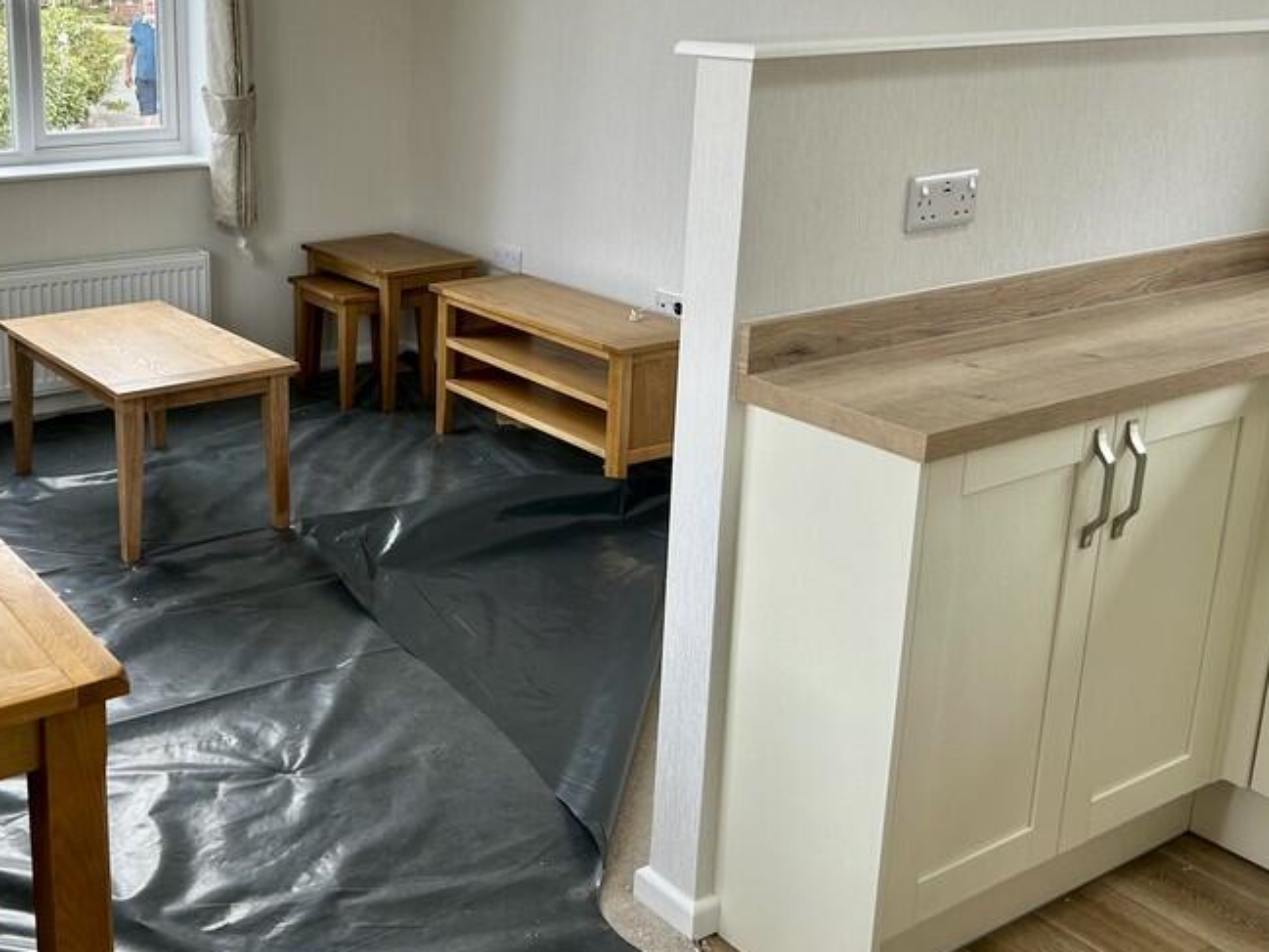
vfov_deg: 34.9
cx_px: 352
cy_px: 338
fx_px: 1503
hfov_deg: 44.6
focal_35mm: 41
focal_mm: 5.7
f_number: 1.5
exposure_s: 1/128
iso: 32
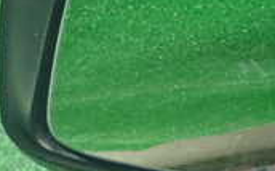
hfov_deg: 9.6
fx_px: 1609
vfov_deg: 6.1
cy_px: 150
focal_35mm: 215
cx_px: 347
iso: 800
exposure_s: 1/60
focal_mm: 10.35
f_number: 3.5
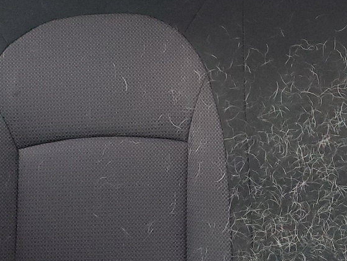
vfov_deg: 19.8
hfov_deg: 25.0
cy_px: 66
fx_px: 742
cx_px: 352
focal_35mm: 74
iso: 415
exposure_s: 1/60.2
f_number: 1.5
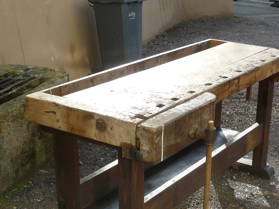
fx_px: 508
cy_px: 163
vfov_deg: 23.0
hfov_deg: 30.7
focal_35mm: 63
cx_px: 159
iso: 100
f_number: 4
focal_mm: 6
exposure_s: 1/200
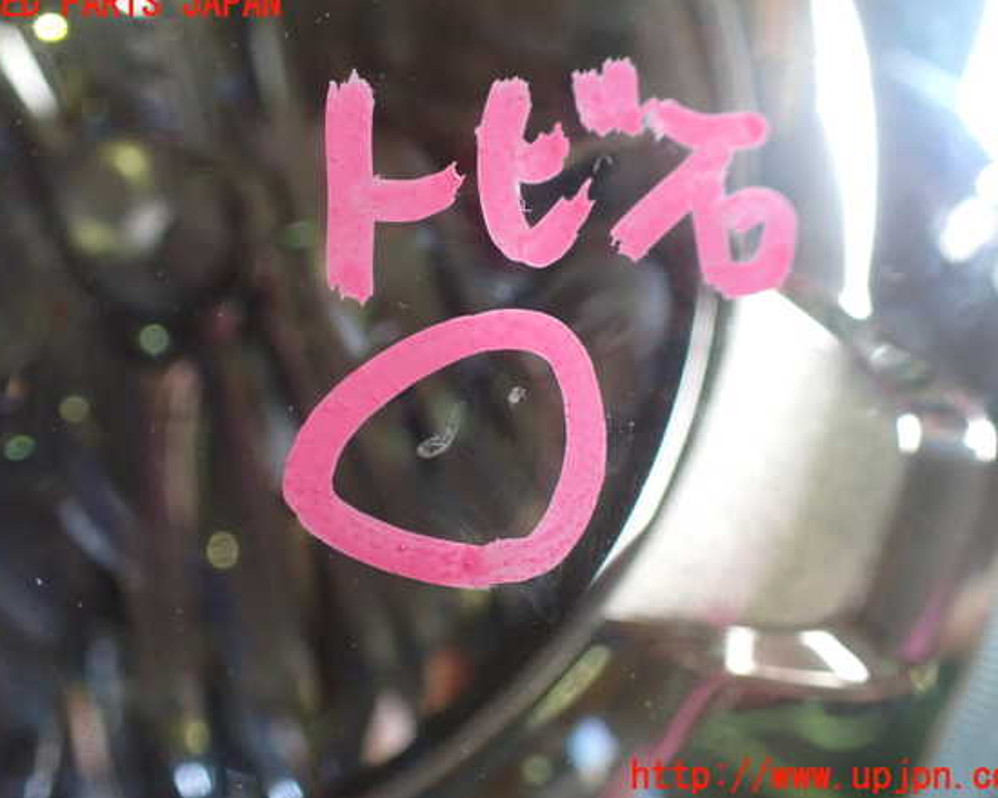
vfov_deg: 45.8
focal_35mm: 32
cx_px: 496
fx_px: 945
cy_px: 391
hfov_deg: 55.7
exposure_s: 1/80
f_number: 2.3
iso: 800
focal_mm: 5.4
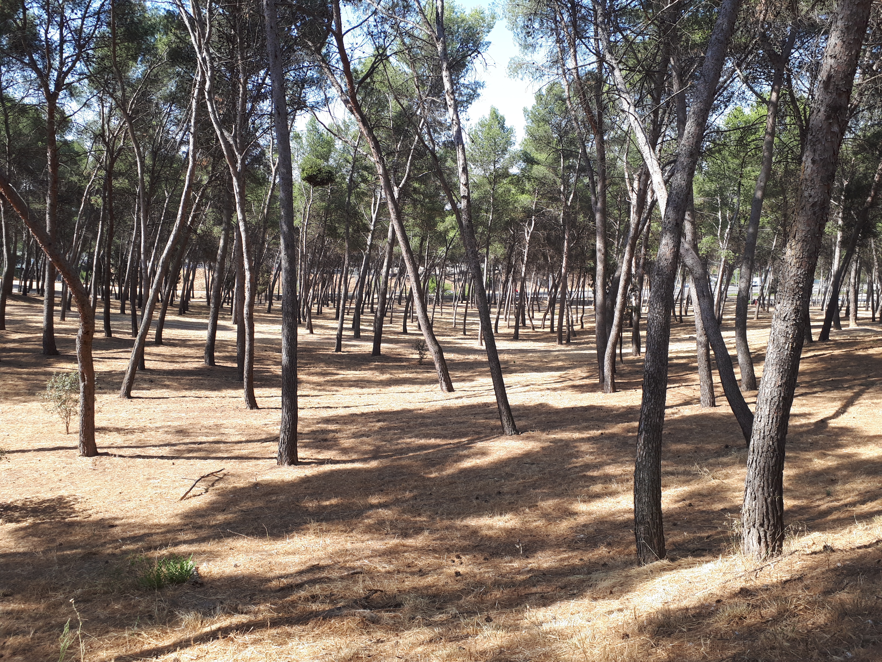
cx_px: 441
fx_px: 688
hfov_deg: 65.3
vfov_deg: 51.4
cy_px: 331
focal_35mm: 27
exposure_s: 1/389
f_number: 1.9
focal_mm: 3.6
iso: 40
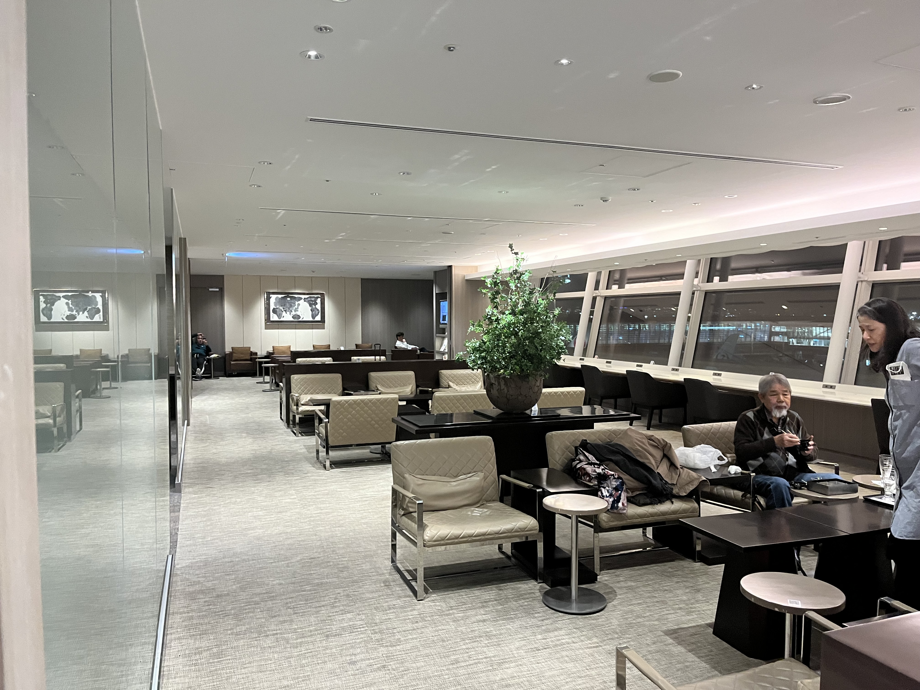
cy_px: 345
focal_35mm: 26
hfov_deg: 67.3
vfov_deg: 53.1
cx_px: 460
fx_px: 691
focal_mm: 5.1
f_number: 1.6
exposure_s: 1/50
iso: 400
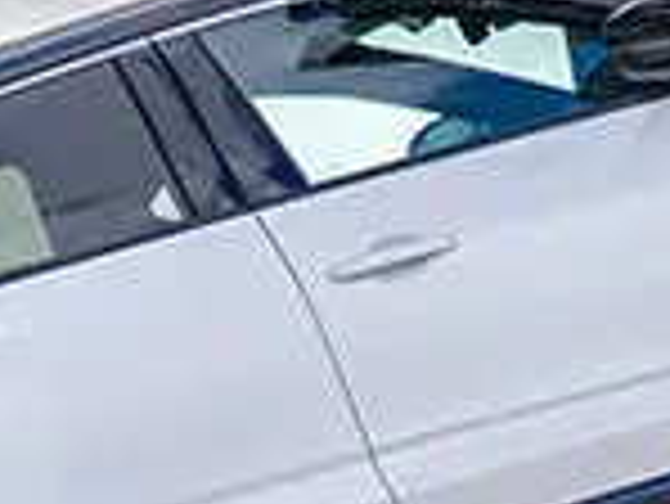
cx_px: 148
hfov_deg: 6.8
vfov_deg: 5.1
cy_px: 198
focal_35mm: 290
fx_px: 5618
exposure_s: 1/8000
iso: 100
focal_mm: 50
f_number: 1.2
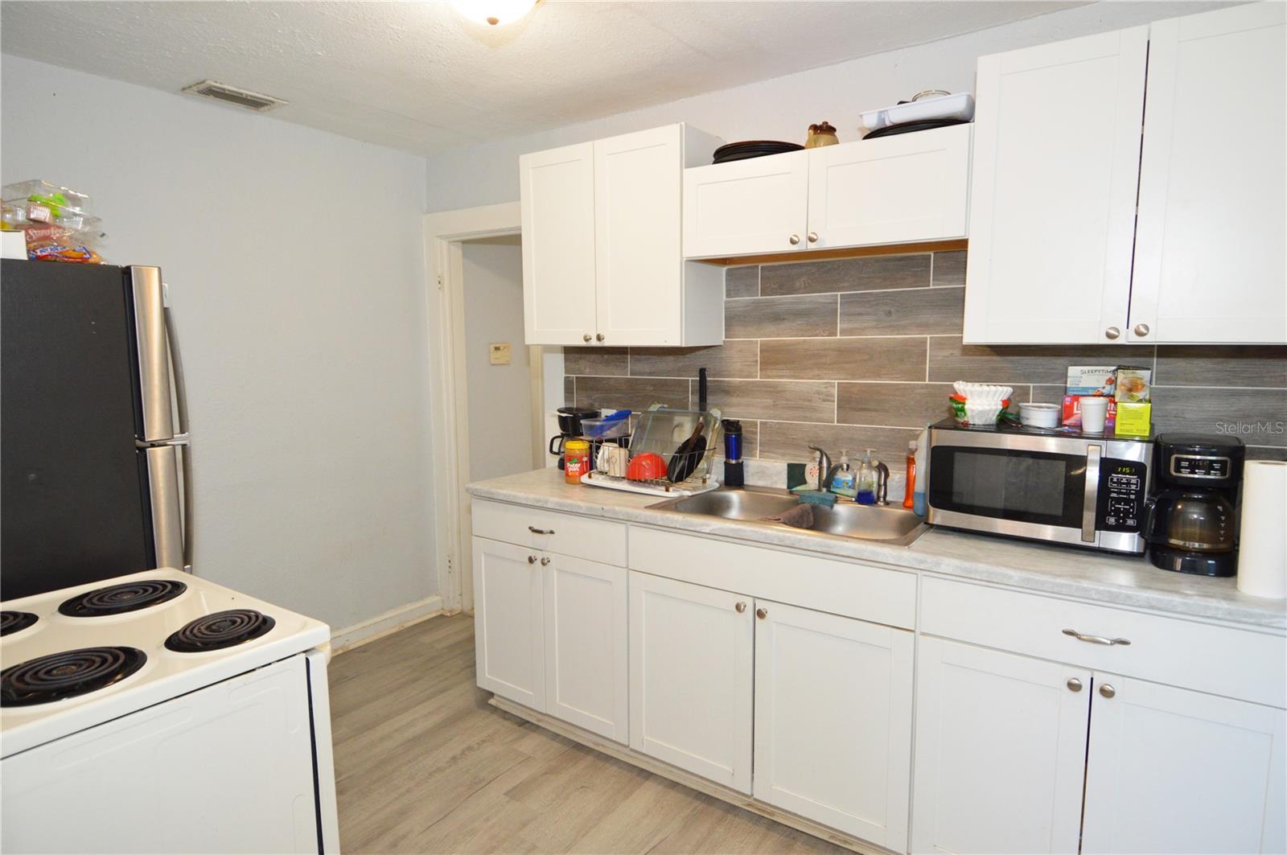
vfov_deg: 67.3
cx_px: 644
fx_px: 643
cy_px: 428
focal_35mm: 18
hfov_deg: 90.1
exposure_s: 1/60
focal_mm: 12
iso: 900
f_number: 4
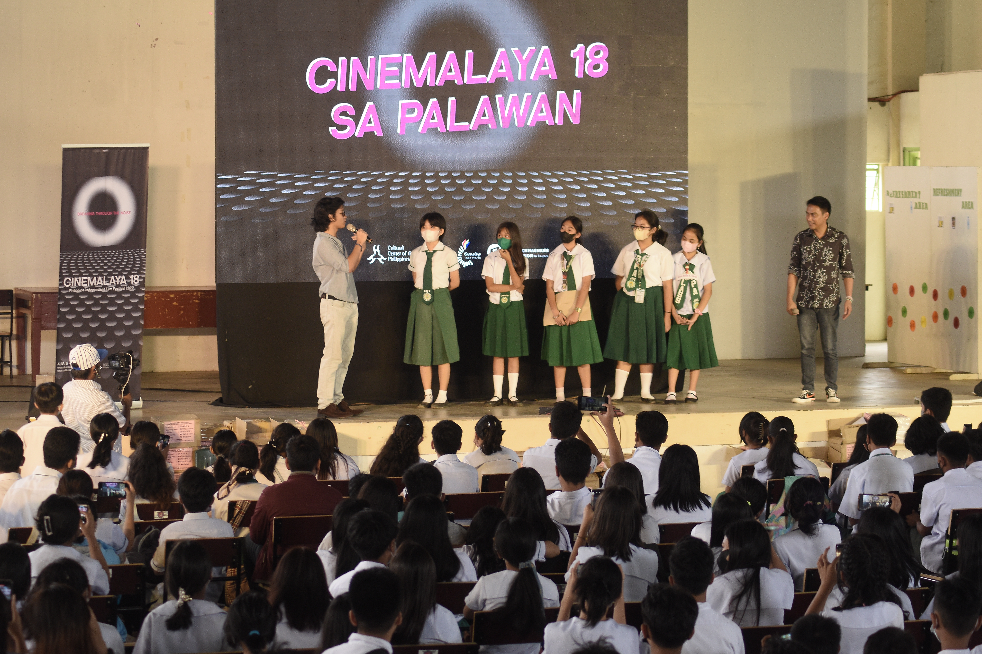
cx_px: 491
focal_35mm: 105
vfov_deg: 13.0
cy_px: 327
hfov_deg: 19.5
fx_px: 2864
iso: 640
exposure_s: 1/60
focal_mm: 70
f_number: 5.6
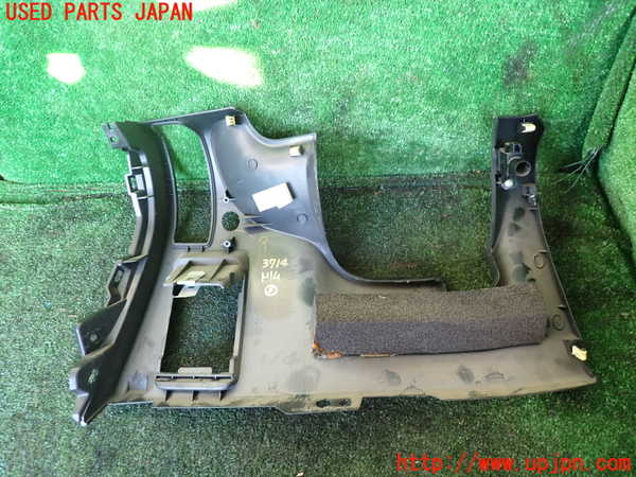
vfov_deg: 54.9
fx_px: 459
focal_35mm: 25
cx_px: 318
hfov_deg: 69.4
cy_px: 238
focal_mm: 4.5
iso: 200
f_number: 2
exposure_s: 1/40
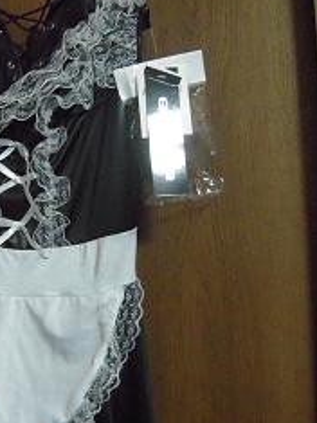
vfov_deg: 39.7
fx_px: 587
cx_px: 50
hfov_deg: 29.3
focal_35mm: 48
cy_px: 198
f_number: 2.7
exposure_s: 1/100
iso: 1600
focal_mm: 5
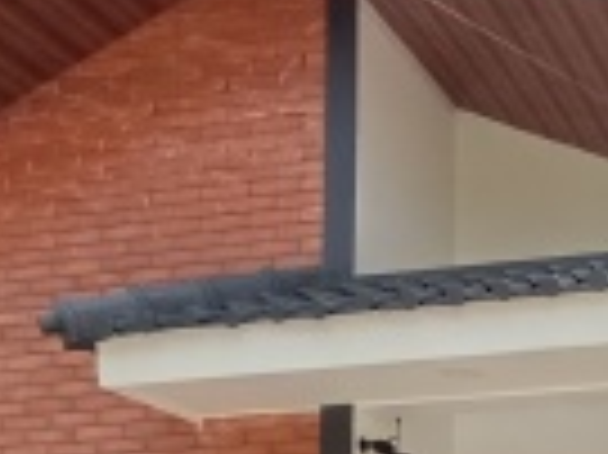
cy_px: 692
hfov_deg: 25.1
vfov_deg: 18.9
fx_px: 1193
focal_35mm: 68
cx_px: 772
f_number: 2.2
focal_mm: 1.65
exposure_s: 1/635
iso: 61
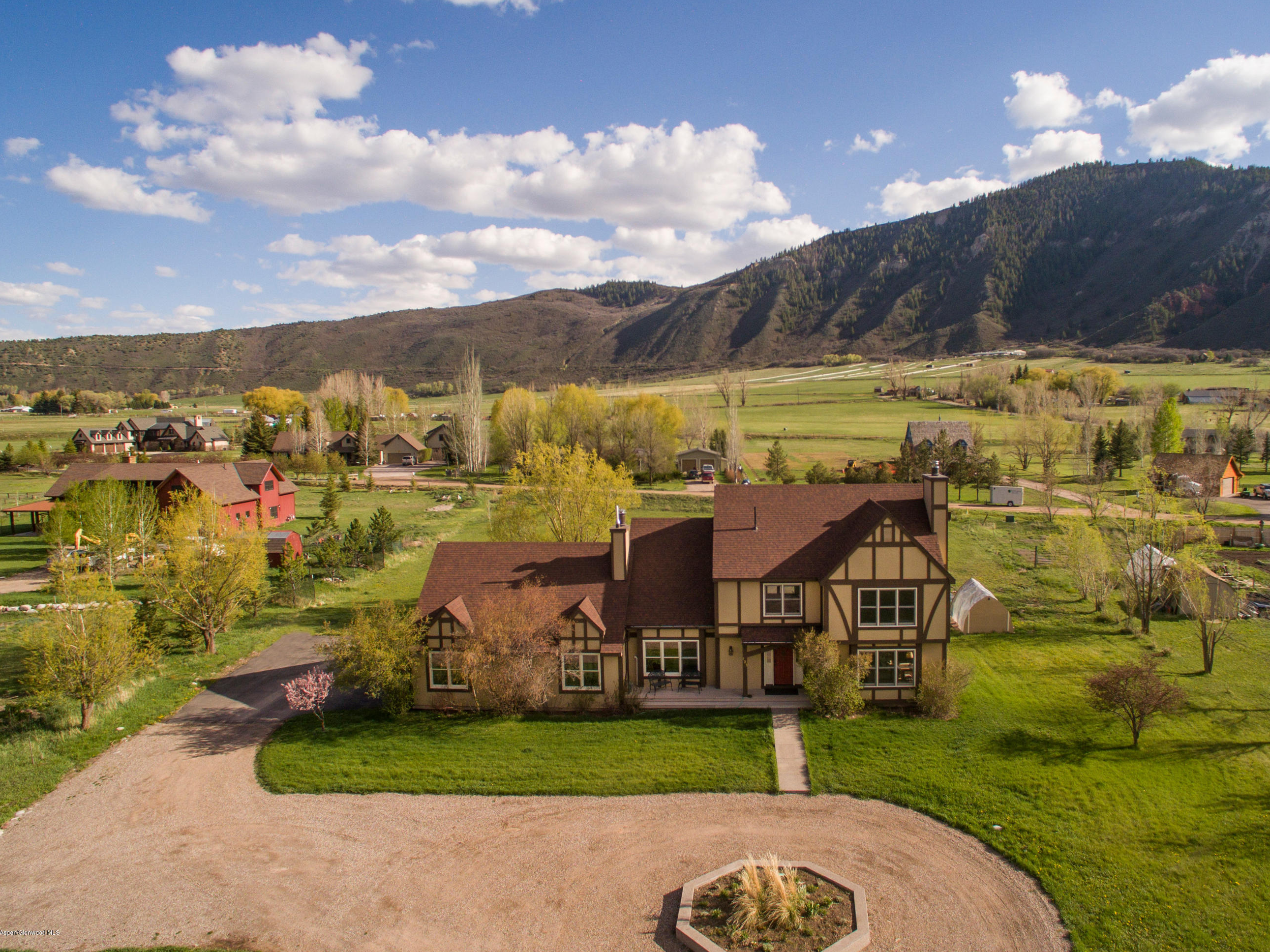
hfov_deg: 84.5
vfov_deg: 68.7
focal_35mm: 19
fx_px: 697
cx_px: 684
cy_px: 472
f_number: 7.1
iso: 400
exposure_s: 1/3
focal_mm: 17
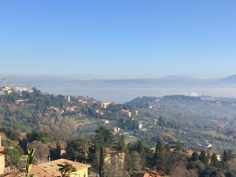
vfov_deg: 27.8
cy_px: 120
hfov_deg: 36.1
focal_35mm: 52
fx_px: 355
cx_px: 64
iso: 32
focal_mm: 4.15
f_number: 2.2
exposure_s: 1/1412
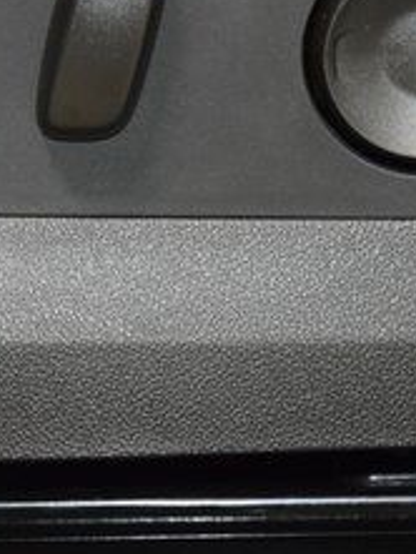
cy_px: 59
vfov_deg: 6.8
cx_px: 128
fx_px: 4674
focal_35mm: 292
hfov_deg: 5.1
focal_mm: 70
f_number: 4.5
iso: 2200
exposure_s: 1/50
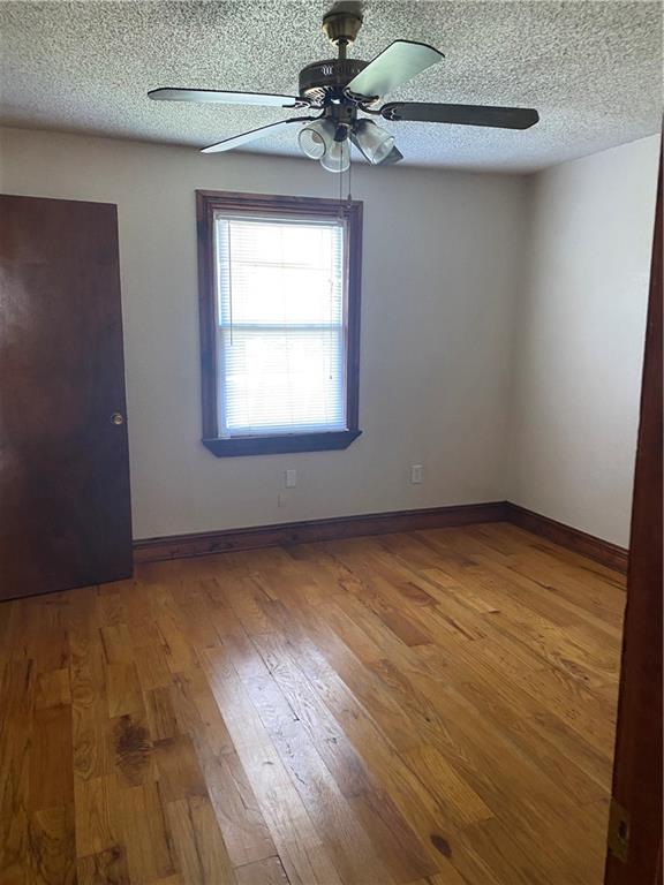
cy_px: 442
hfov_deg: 53.1
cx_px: 332
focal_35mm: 26
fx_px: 665
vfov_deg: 67.3
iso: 400
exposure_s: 1/60
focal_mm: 4.25
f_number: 1.8
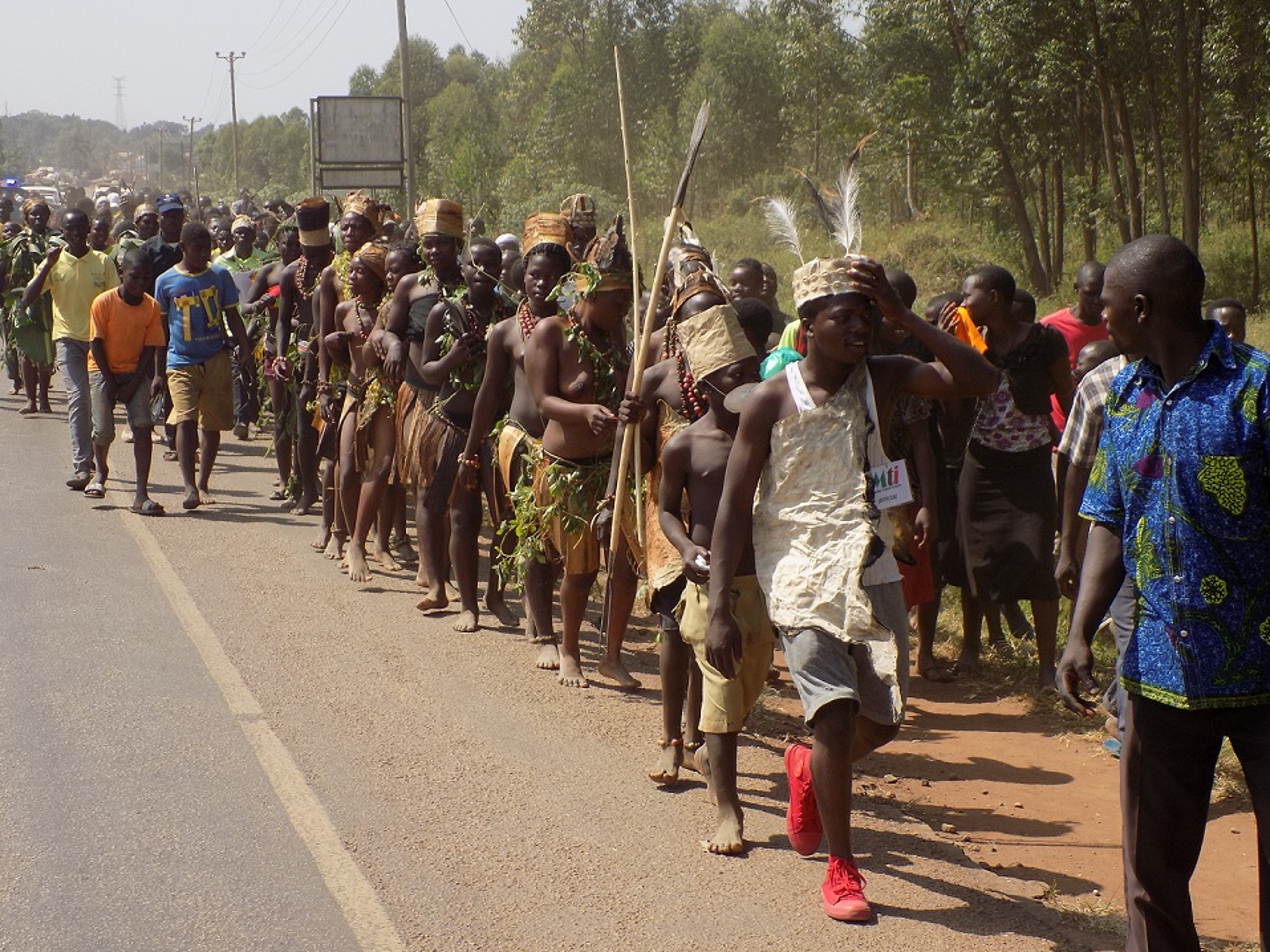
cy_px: 475
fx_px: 2605
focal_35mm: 71
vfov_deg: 20.7
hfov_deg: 27.4
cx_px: 640
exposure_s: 1/500
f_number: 4.2
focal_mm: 12.5
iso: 80
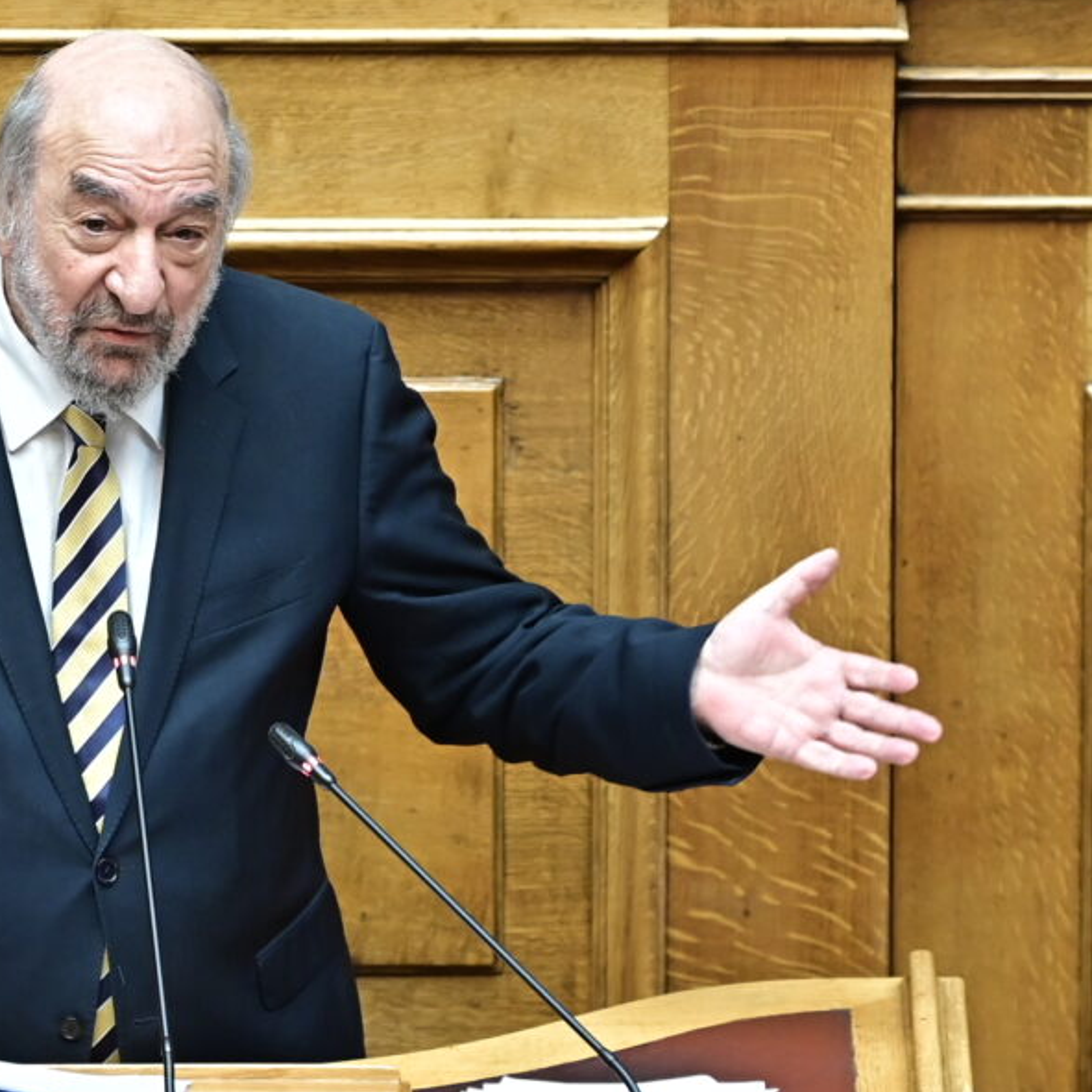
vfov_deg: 4.0
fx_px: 15775
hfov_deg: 4.0
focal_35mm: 442
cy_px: 592
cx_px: 194
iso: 1000
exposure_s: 1/250
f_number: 3.5
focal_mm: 200
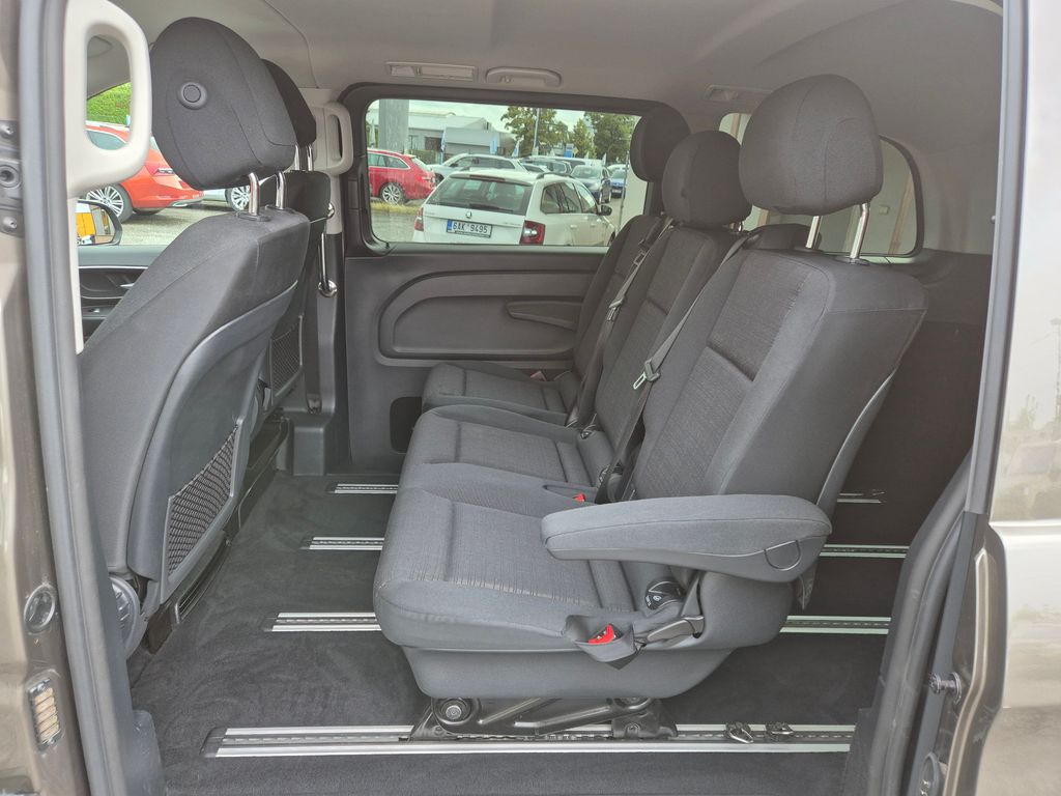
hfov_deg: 73.9
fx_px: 705
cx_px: 530
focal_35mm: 23
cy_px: 398
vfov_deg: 58.9
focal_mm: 5.4
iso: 160
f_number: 1.8
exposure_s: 1/180
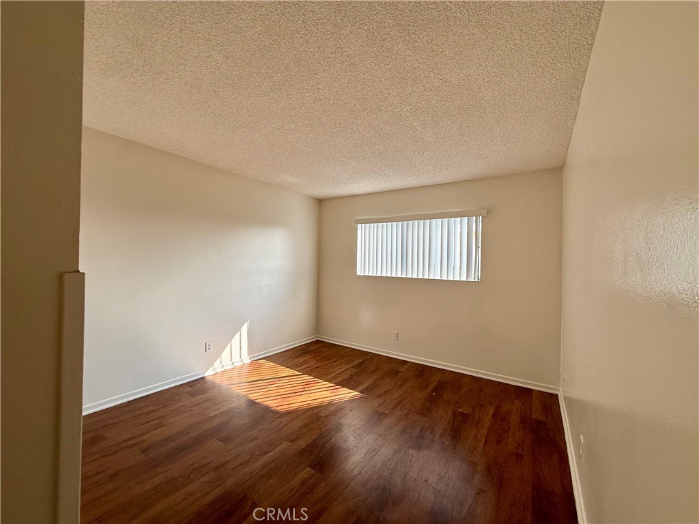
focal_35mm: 14
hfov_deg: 102.1
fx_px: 283
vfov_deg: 85.7
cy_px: 262
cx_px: 350
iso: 50
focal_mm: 2.22
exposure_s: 1/338
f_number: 2.2
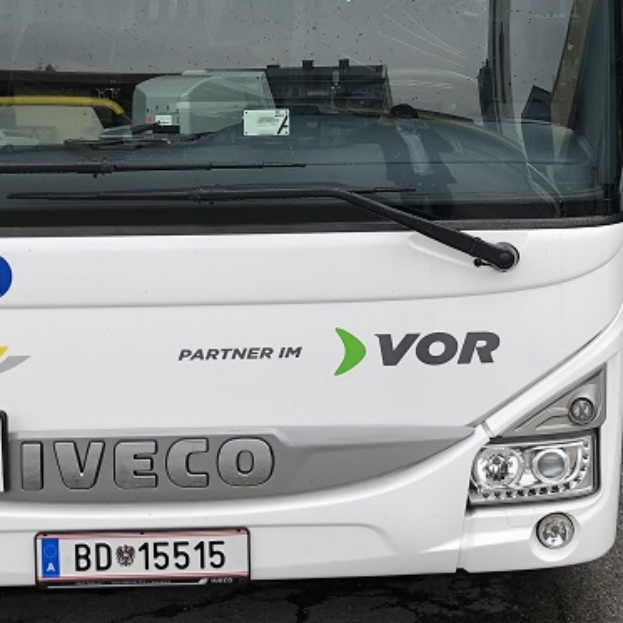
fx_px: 1385
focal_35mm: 68
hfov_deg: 24.9
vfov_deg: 24.8
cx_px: 508
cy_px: 89
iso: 20
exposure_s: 1/173
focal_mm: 4
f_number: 1.8
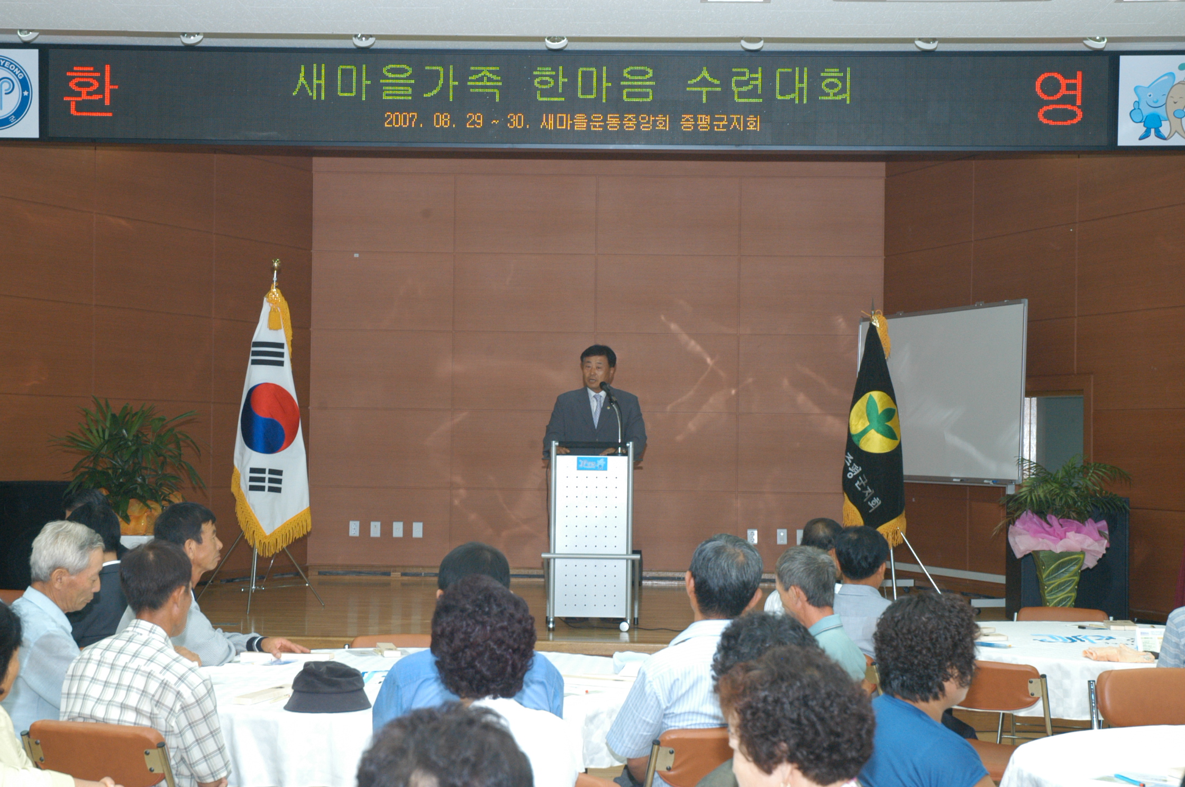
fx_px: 1973
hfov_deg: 33.4
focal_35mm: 60
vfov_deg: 22.6
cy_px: 394
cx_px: 592
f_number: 7.1
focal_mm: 40
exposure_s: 1/60
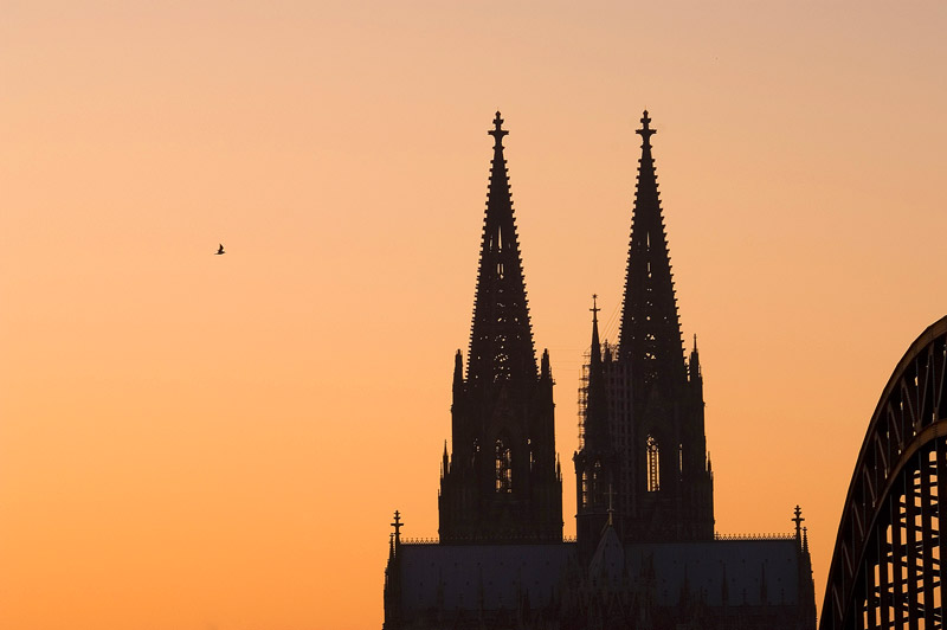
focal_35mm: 150
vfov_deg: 9.1
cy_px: 315
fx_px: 3942
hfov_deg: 13.7
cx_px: 474
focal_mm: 100
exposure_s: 1/125
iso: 100
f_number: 13
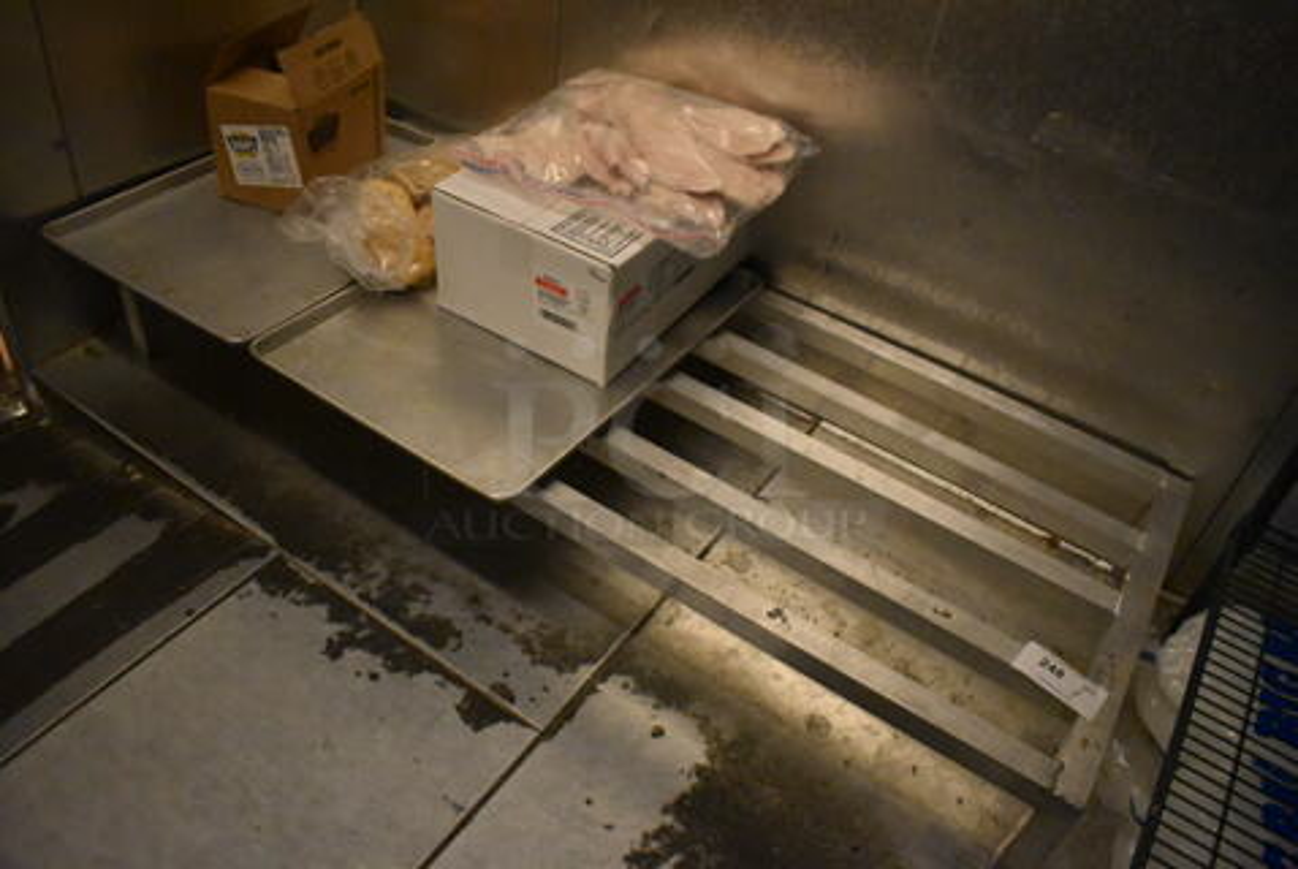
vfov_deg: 48.1
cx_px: 649
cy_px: 434
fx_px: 975
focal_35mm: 27
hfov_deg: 67.3
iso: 6400
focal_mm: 18
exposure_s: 1/125
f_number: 3.5
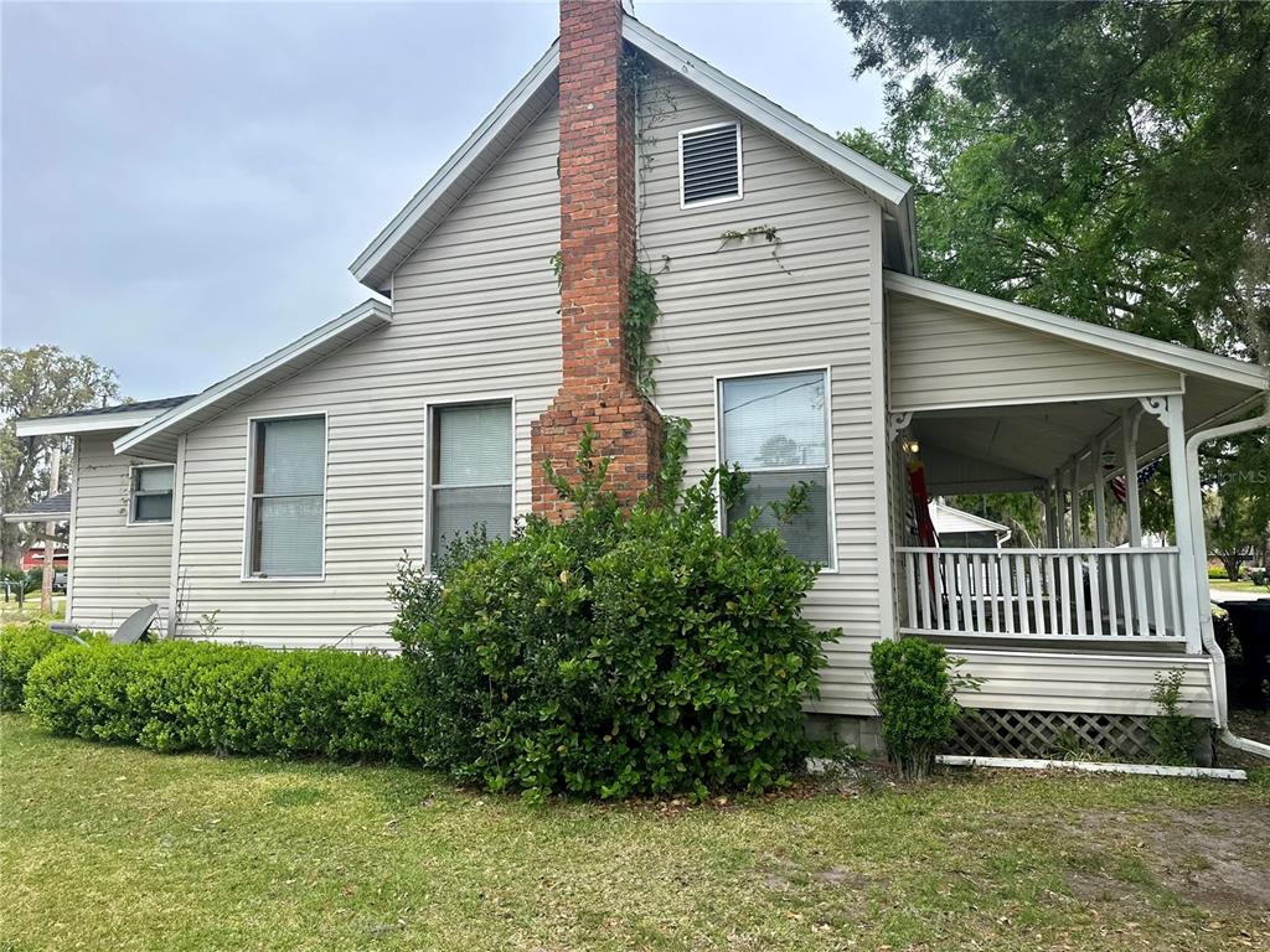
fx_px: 881
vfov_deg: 56.8
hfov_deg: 71.6
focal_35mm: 24
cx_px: 635
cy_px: 476
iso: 80
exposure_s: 1/1812
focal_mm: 6.86
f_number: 1.78
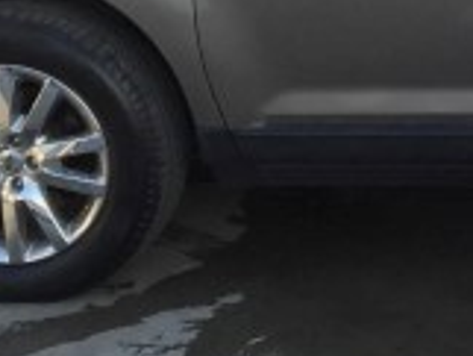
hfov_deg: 15.9
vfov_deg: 12.7
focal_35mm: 115
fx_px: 1573
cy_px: -29
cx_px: 679
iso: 32
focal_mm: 4.15
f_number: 2.2
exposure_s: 1/416
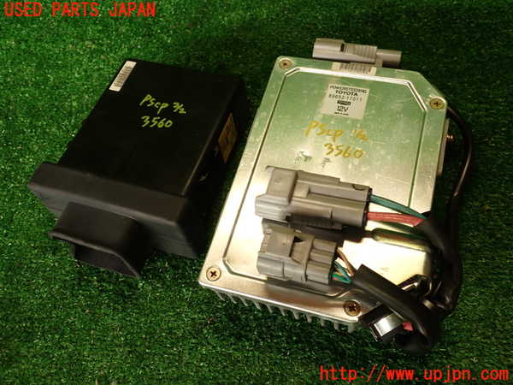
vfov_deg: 44.2
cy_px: 192
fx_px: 474
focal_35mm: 32
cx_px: 256
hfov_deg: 56.8
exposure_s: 1/60
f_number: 2.4
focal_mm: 5.79
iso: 160
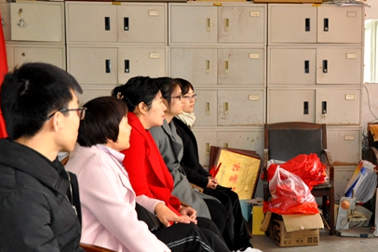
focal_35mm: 62
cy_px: 136
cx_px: 258
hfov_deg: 32.1
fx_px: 651
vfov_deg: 21.9
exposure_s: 1/60
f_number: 5
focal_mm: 28
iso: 2000
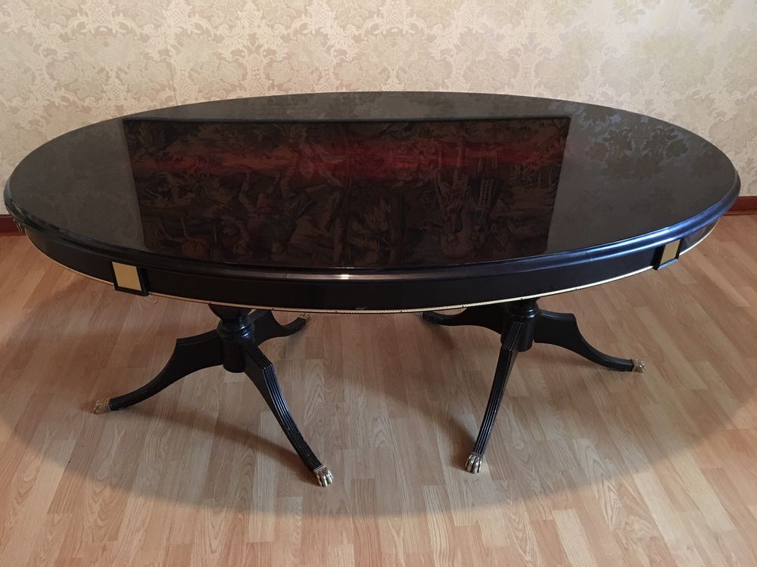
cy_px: 284
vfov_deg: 48.2
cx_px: 378
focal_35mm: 29
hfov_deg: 61.7
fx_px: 634
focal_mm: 4.15
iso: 125
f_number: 2.2
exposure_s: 1/4
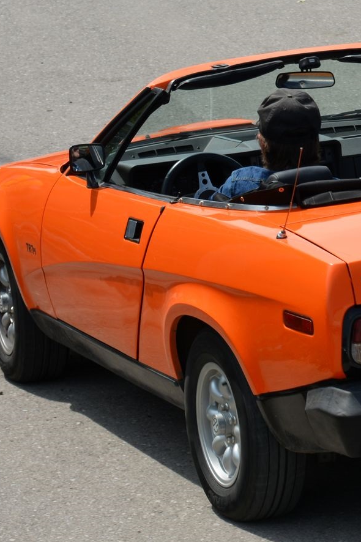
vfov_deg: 11.0
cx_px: 407
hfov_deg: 7.3
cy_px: 159
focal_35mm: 186
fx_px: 2802
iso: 110
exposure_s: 1/250
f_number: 8
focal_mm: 55
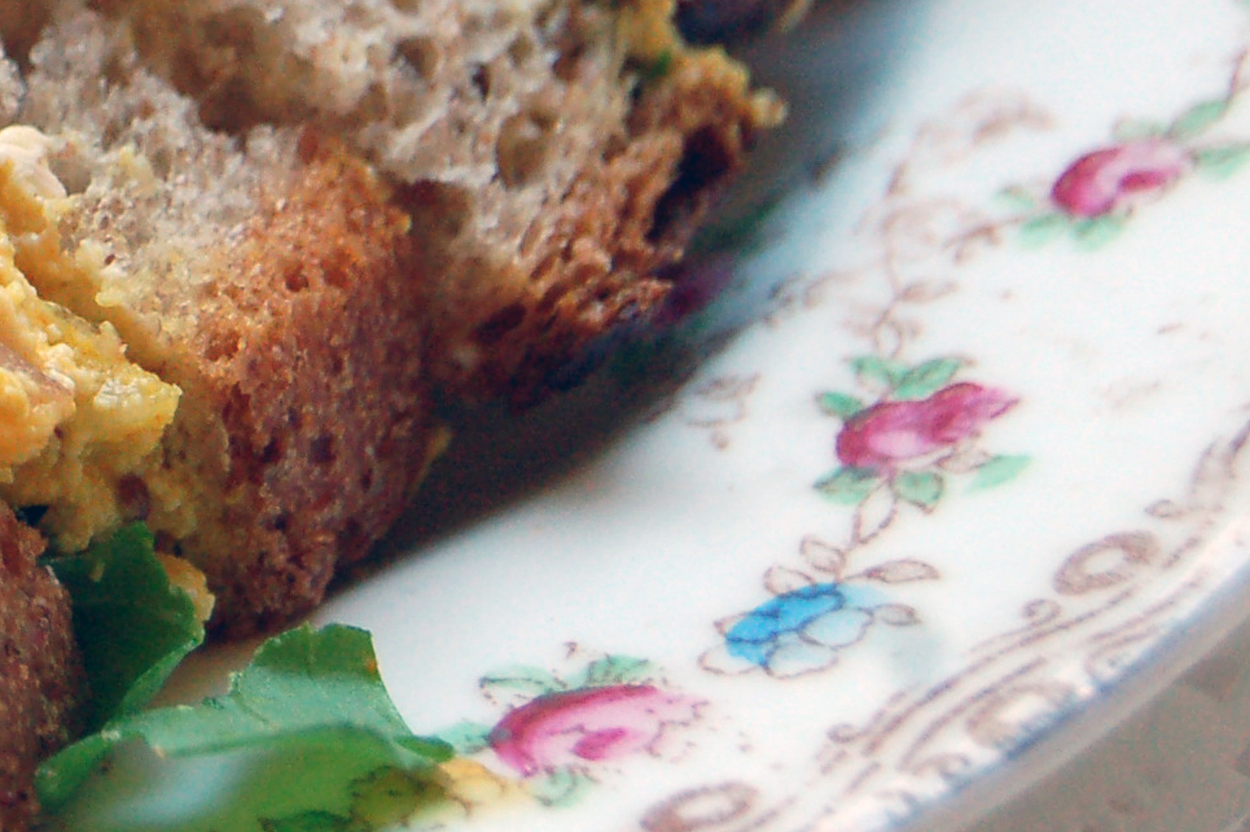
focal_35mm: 215
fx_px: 7460
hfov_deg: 9.4
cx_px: -451
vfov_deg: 6.3
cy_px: -297
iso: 800
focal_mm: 46
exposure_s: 1/40
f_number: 5.3
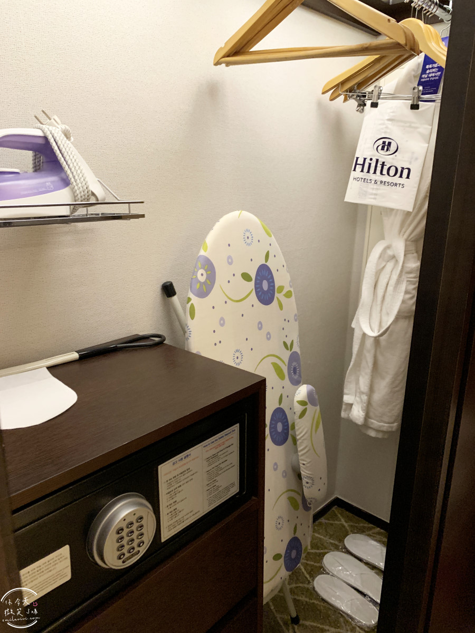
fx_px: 476
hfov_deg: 53.1
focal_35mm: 26
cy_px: 316
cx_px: 238
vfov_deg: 67.3
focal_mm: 4.25
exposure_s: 1/30
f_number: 1.8
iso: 500
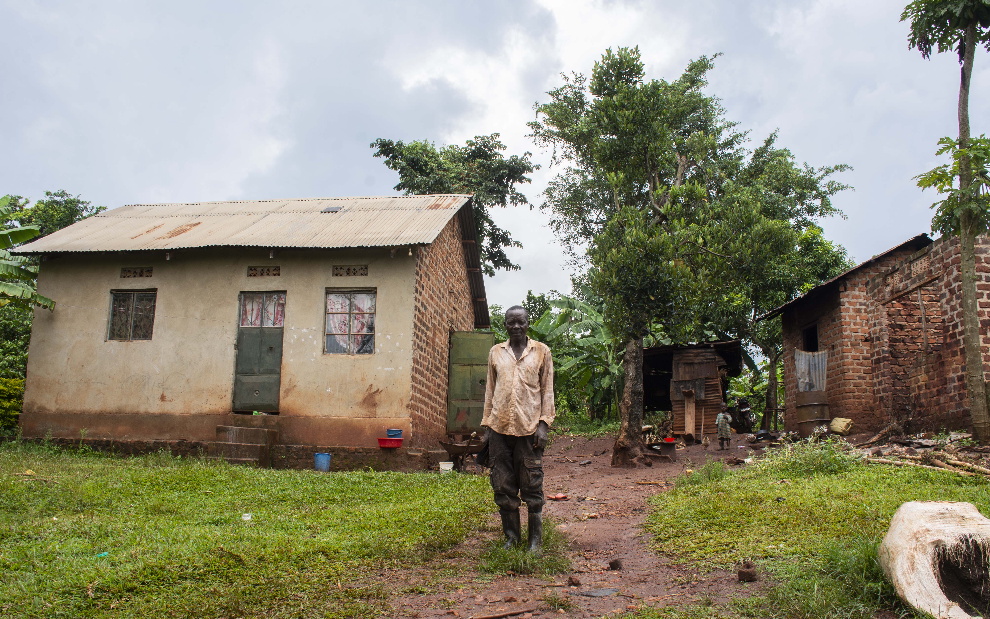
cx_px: 493
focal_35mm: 31
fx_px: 836
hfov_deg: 61.2
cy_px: 328
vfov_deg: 40.6
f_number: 11
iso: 200
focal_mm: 20
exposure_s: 1/100
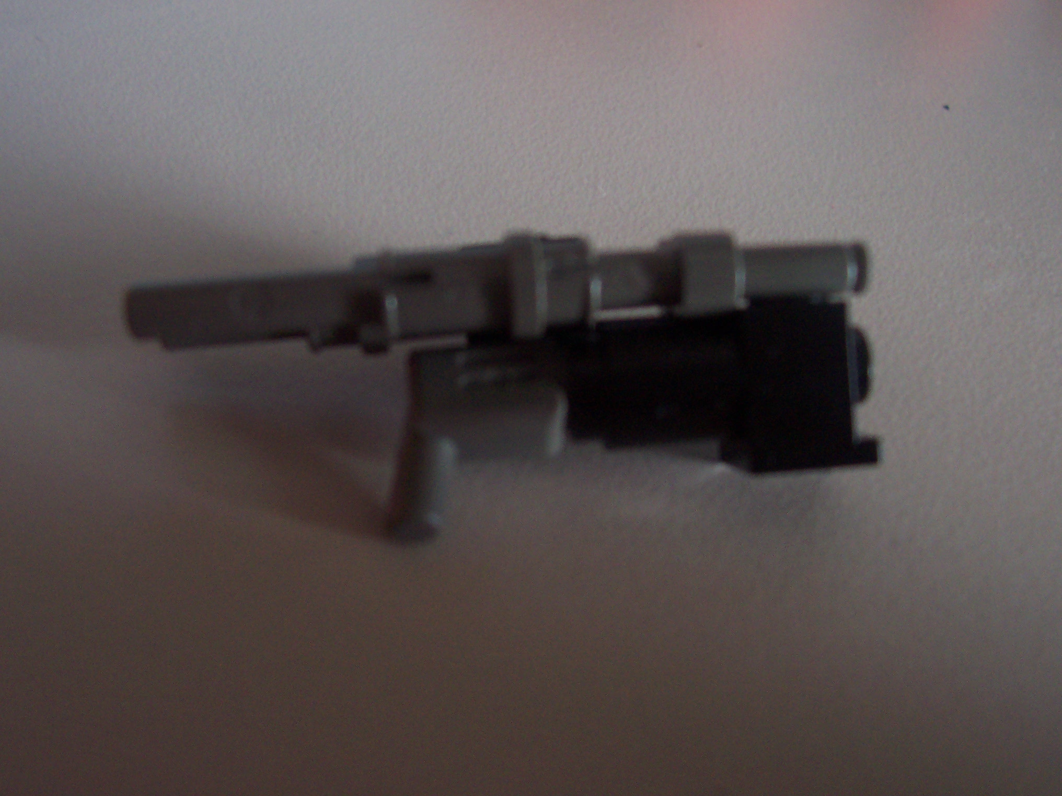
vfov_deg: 38.7
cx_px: 531
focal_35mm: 37
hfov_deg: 50.1
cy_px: 398
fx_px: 1135
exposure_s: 1/8
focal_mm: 5.6
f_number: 2.8
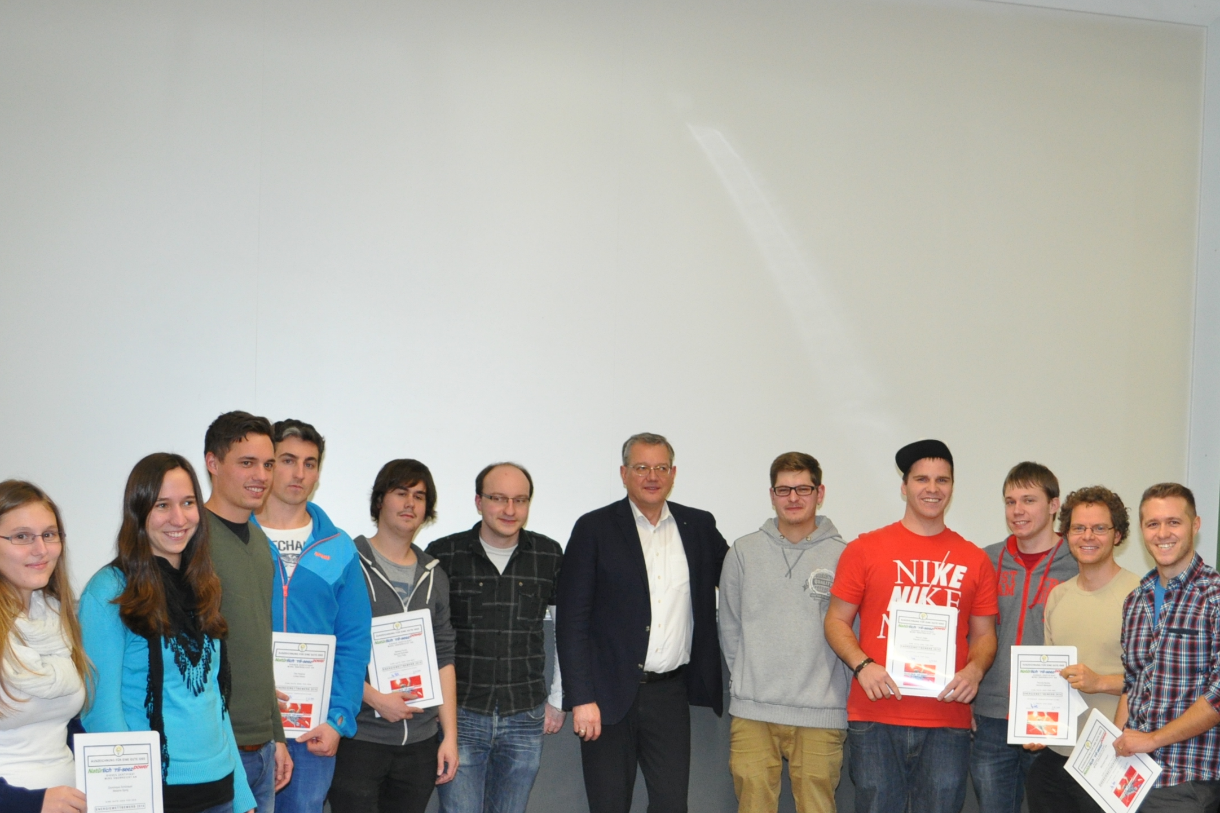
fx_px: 1660
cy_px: 592
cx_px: 793
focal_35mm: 49
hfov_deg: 40.0
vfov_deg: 27.2
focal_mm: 22
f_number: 4
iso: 800
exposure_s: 1/60
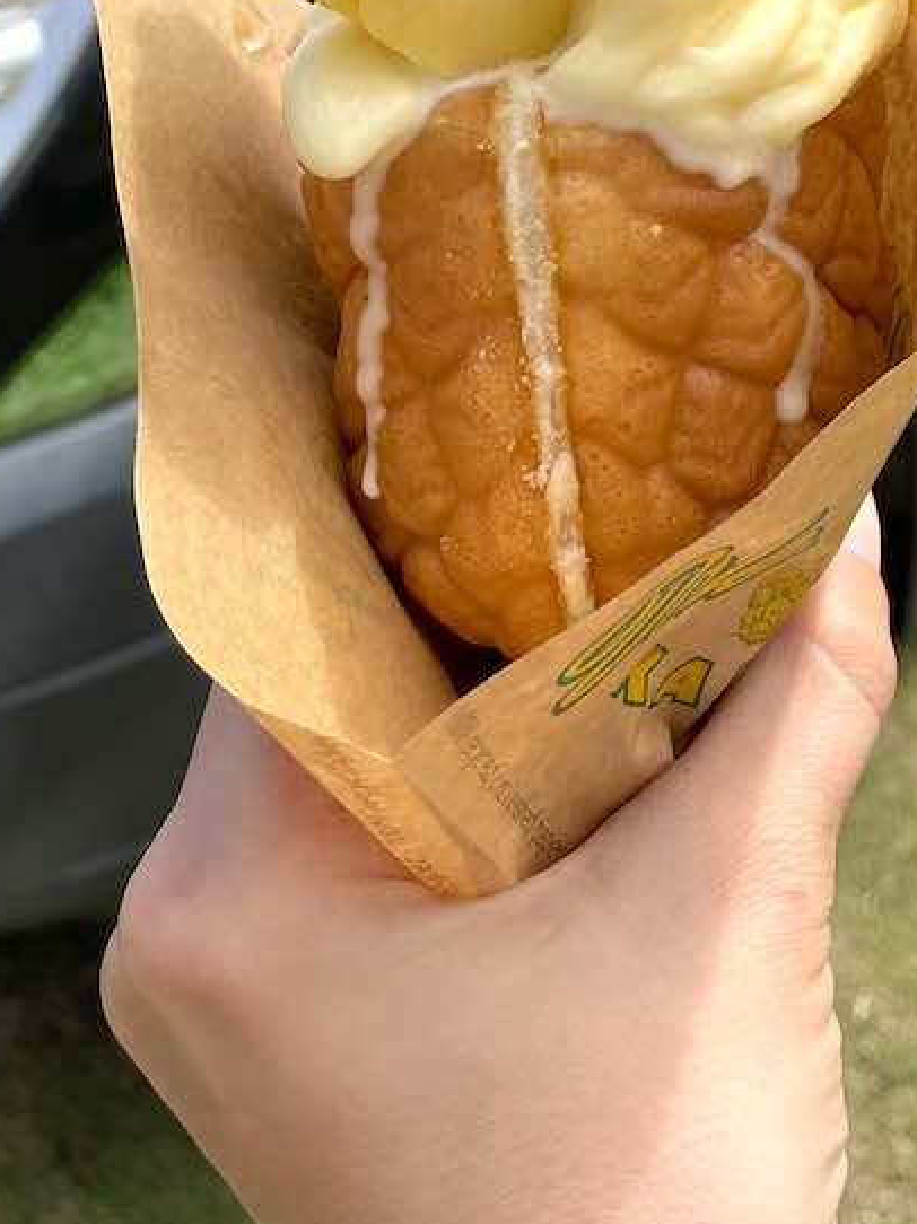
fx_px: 2262
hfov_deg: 22.7
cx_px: 702
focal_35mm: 64
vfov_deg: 27.0
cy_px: -218
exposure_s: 1/3300
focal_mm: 4.2
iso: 32
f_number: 1.6
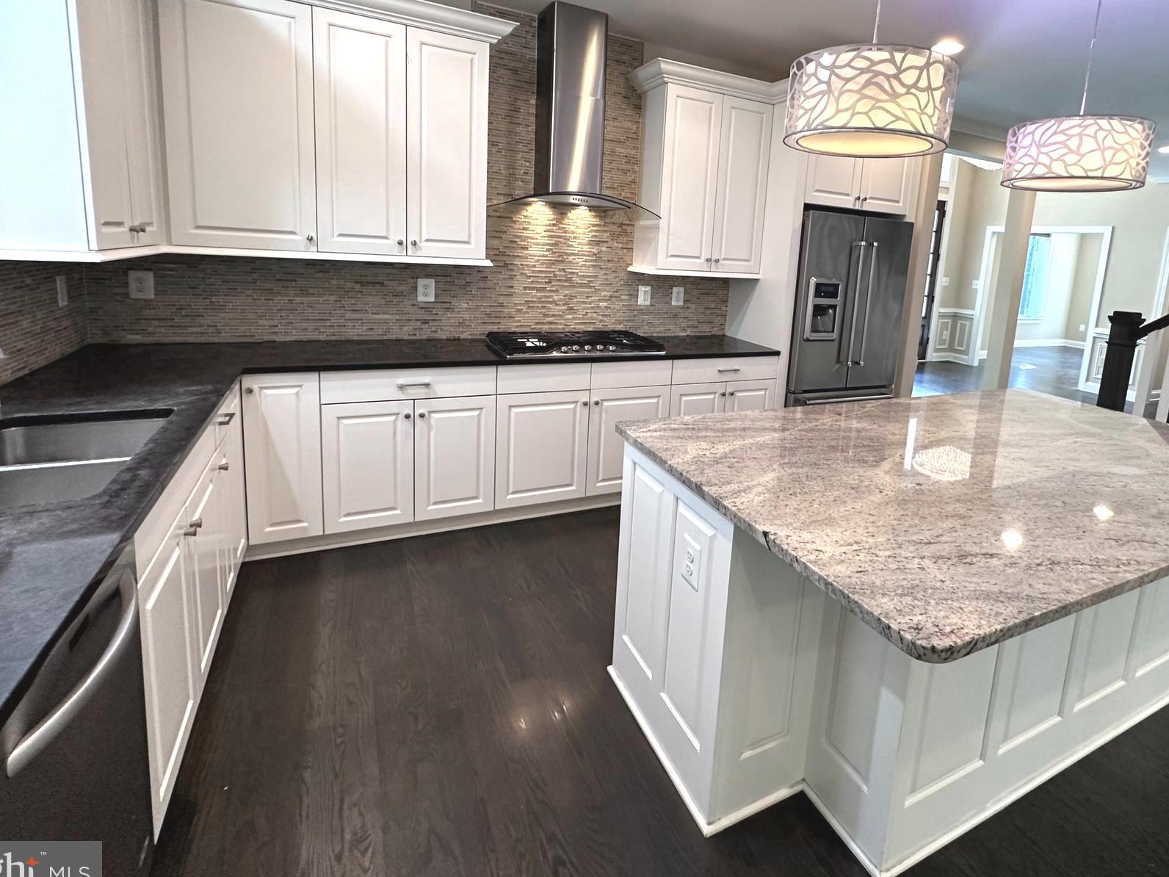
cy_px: 337
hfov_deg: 87.2
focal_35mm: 18
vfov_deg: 70.6
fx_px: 608
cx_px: 670
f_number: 2.2
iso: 250
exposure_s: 1/120
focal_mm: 2.22
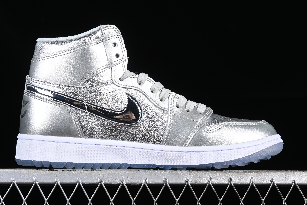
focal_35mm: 90
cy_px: 96
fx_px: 767
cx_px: 147
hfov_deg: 22.6
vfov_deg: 15.2
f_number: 8
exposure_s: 1/80
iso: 160
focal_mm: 50
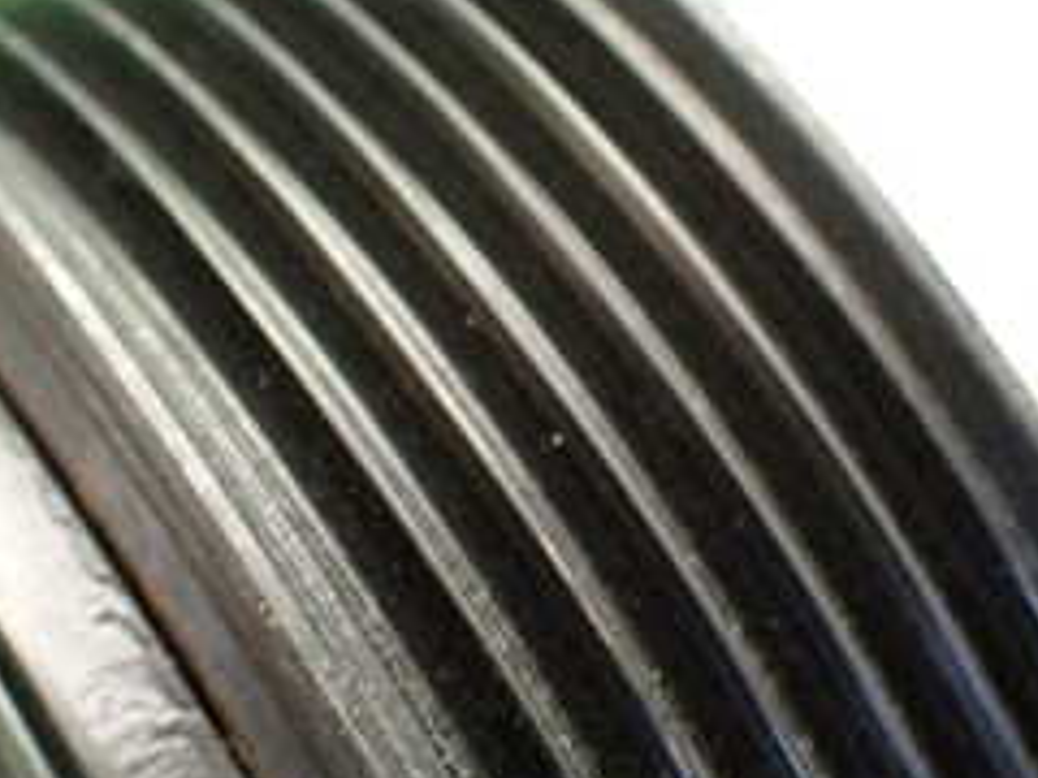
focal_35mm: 75
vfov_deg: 19.6
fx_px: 2249
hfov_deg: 26.0
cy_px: 532
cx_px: 588
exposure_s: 1/125
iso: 500
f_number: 2.3
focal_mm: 5.4
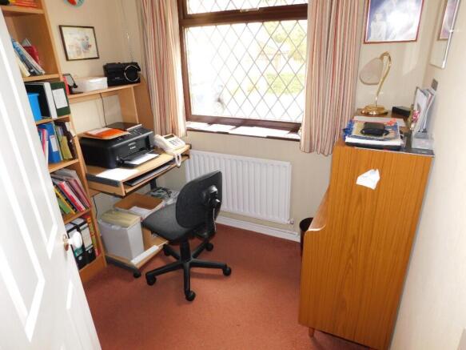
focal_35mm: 23
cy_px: 175
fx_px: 310
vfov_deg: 58.9
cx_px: 233
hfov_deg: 73.9
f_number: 3
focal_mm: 4
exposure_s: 1/30
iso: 200
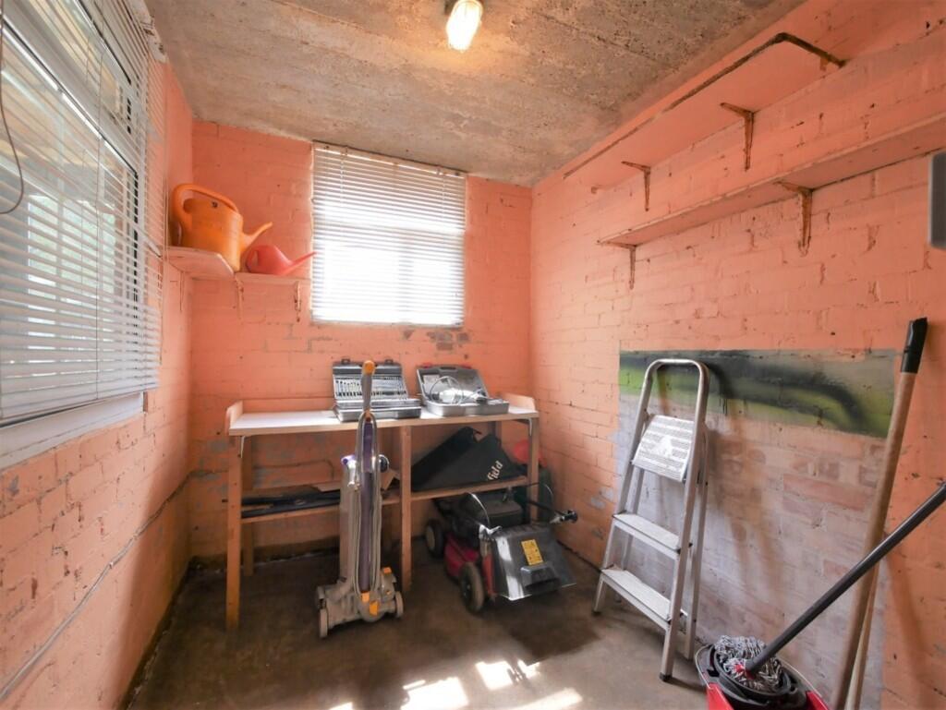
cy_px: 355
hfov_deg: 102.0
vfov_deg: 85.7
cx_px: 473
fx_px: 383
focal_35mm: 14
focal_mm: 7
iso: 400
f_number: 4
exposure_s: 1/60
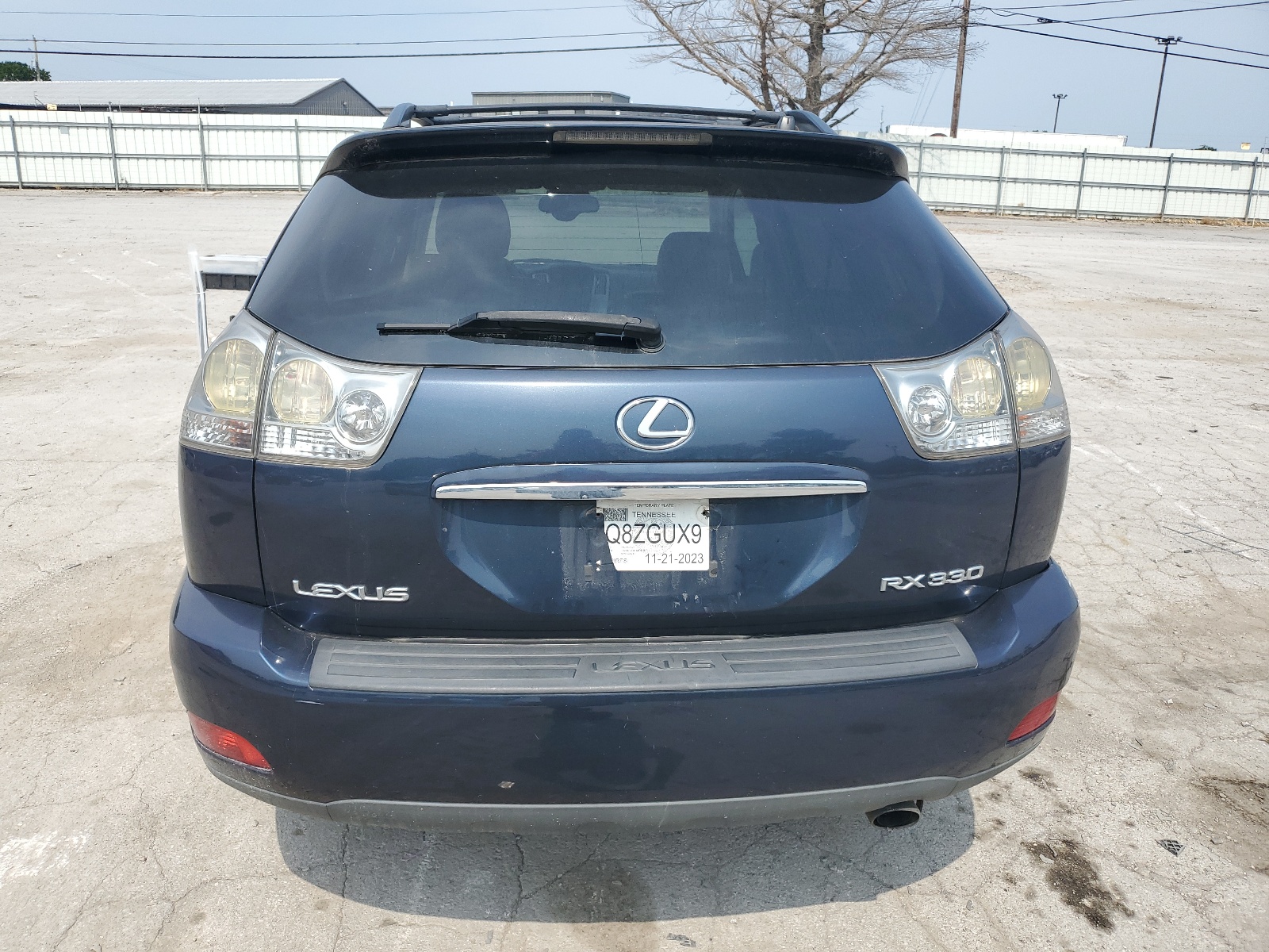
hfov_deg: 67.3
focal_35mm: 26
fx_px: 953
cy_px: 476
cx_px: 634
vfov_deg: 53.1
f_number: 1.5
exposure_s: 1/2500
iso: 50
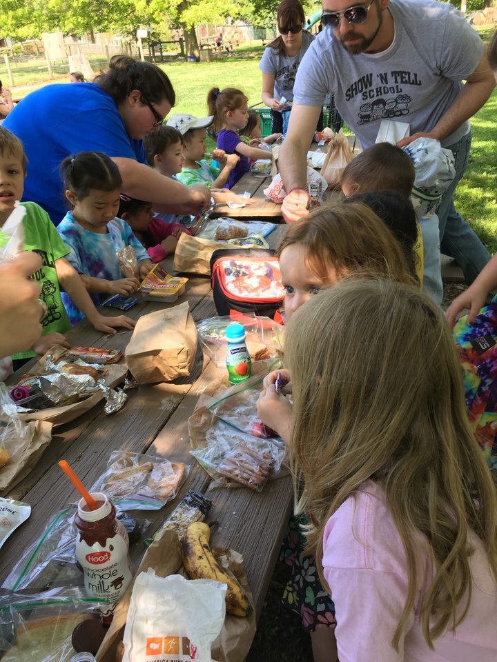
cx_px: 248
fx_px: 555
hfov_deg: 48.2
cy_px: 331
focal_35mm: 29
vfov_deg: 61.7
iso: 25
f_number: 2.2
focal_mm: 4.15
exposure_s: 1/128
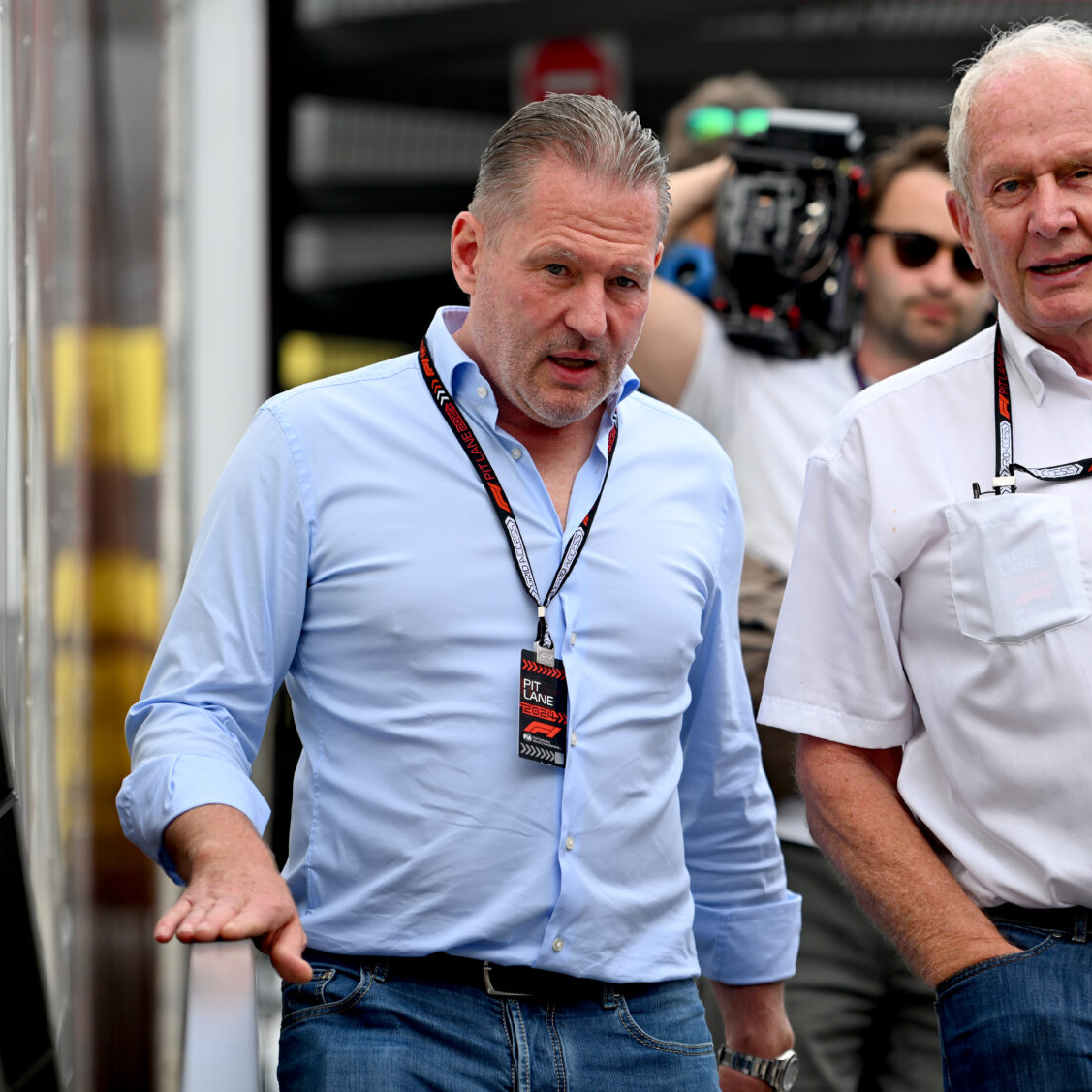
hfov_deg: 10.1
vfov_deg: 10.1
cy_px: 548
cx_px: 710
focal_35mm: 173
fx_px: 6174
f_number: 2.8
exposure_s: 1/800
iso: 100
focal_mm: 135
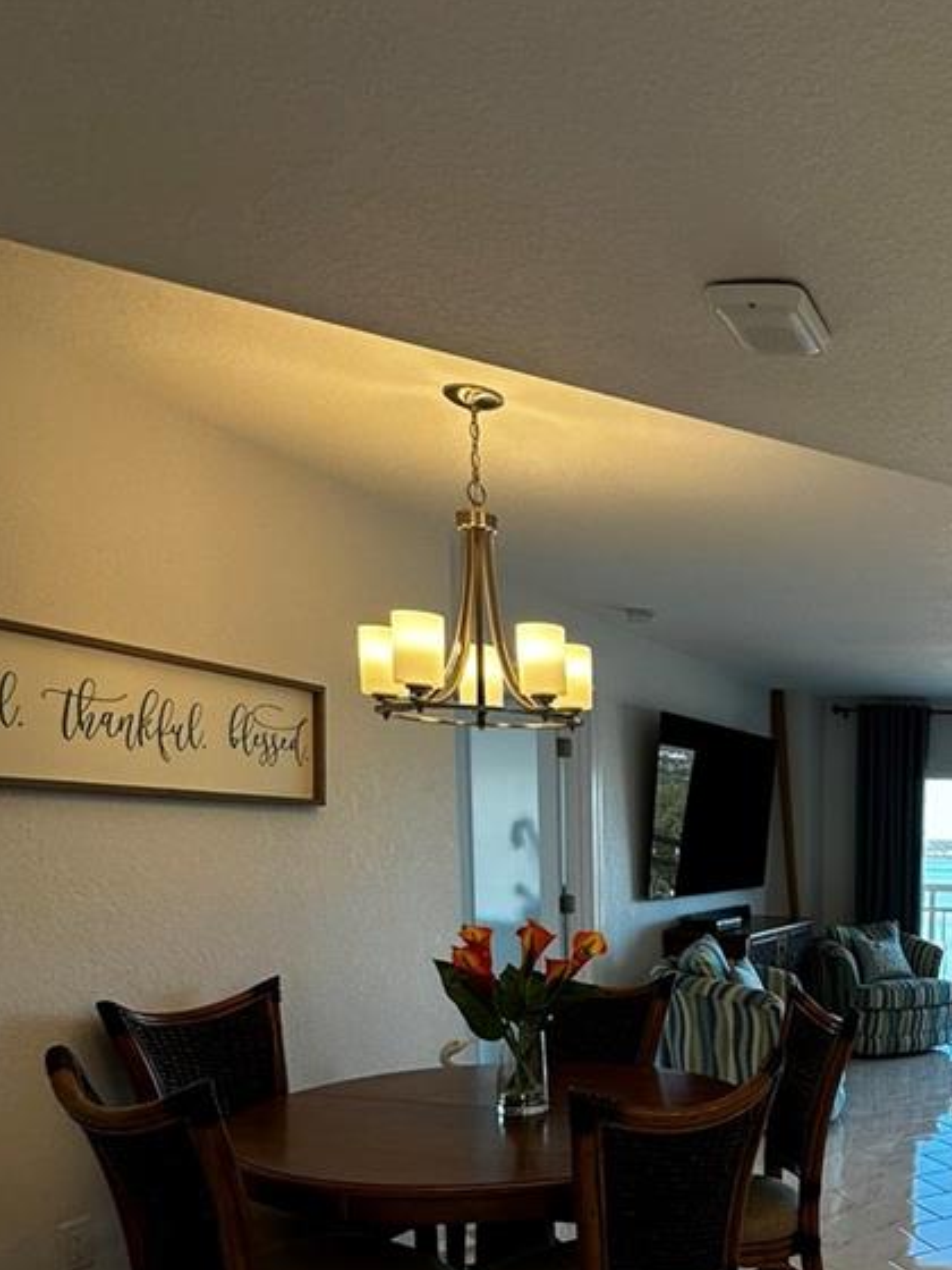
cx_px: 966
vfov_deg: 56.4
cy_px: 984
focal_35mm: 30
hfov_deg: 40.6
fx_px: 1100
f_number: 2.2
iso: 50
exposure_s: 1/120
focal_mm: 2.22
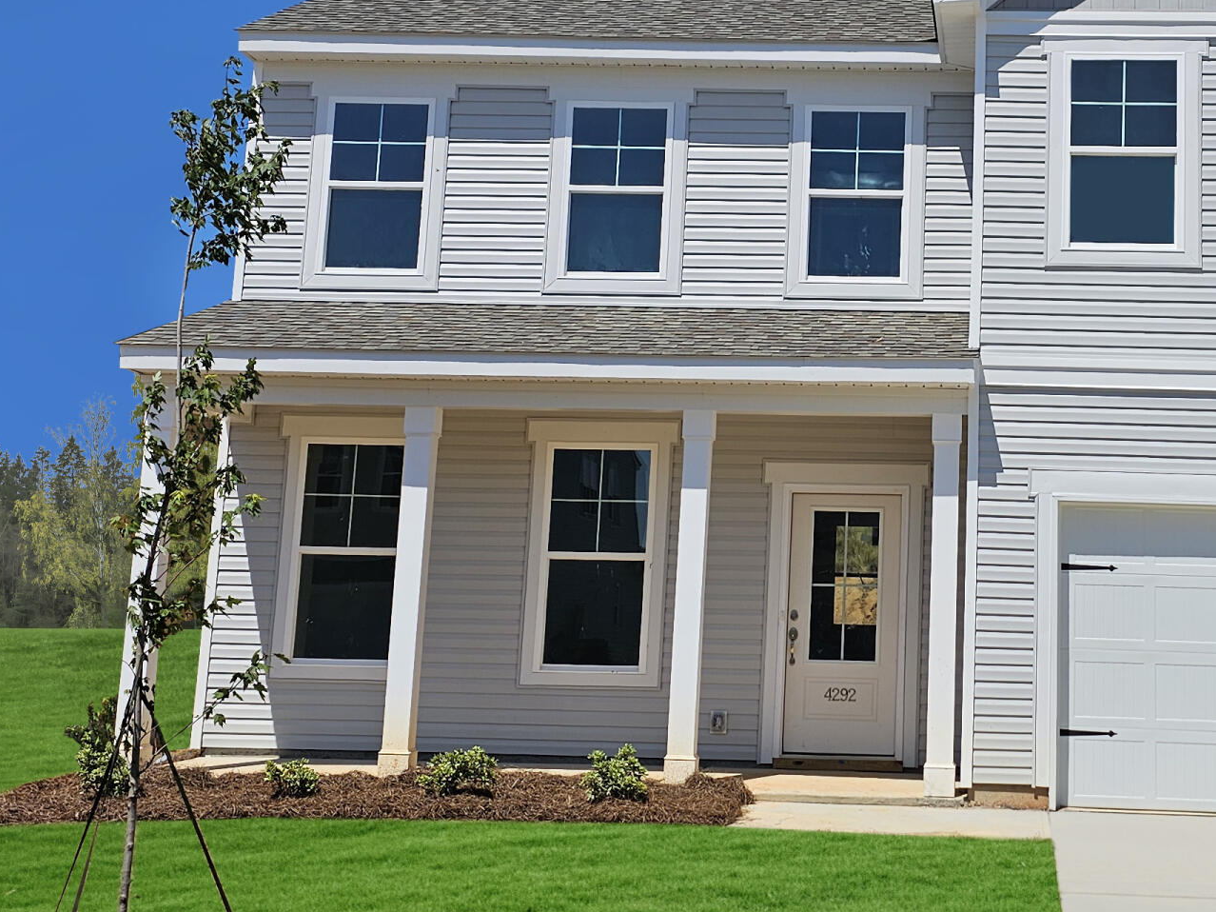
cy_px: 255
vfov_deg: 26.8
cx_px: 919
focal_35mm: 54
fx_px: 1897
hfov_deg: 34.8
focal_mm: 6.3
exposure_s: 1/1849
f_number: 1.7
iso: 12
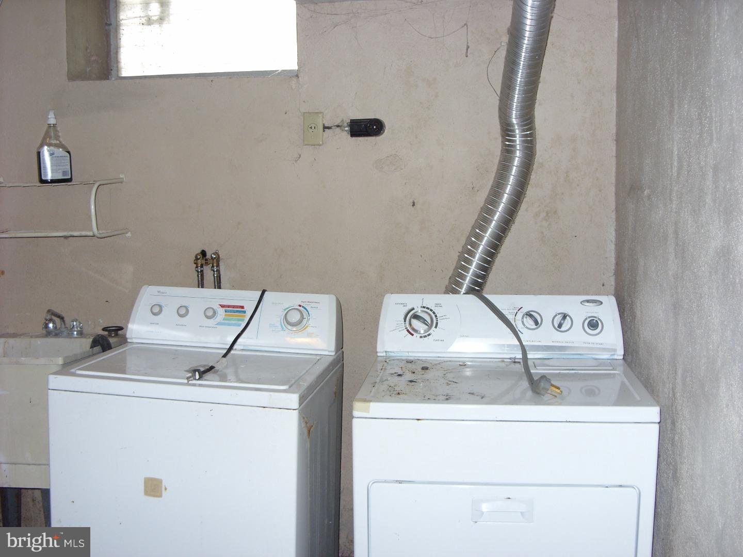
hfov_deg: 49.0
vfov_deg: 37.7
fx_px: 816
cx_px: 372
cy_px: 278
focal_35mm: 38
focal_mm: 6.3
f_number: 2.8
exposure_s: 1/30
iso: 100
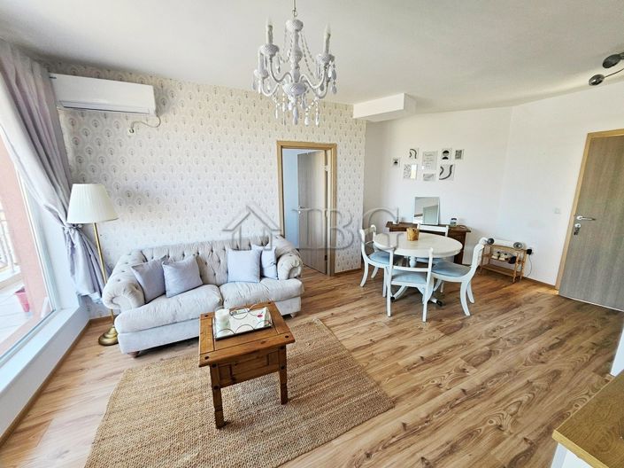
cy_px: 234
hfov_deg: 106.2
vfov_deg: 89.9
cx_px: 312
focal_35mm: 13
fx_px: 234
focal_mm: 1.7
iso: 40
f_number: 2.2
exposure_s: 1/50
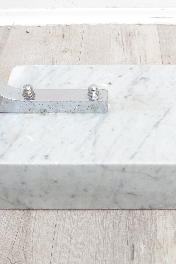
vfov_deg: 36.2
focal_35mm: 55
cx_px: 108
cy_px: 134
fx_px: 403
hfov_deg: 24.6
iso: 125
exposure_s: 1/60
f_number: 3.9
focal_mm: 6.9
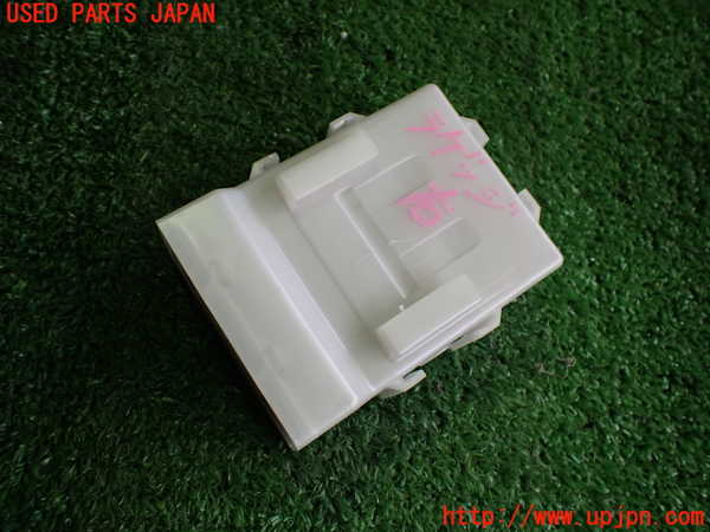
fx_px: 615
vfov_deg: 46.8
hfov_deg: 60.0
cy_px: 266
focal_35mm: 30
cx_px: 355
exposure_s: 1/125
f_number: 2.3
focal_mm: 5.4
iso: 200
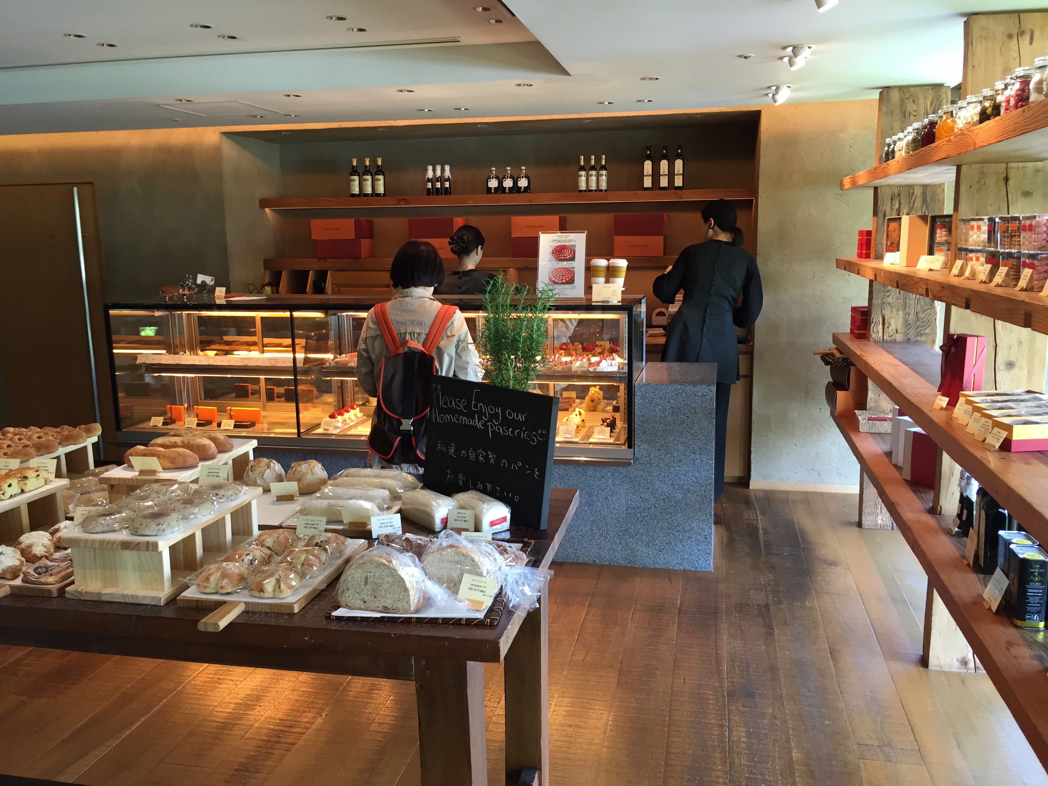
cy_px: 393
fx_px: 878
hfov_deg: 61.7
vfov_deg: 48.2
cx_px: 524
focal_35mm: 29
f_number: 2.2
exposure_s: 1/30
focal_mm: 4.15
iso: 80
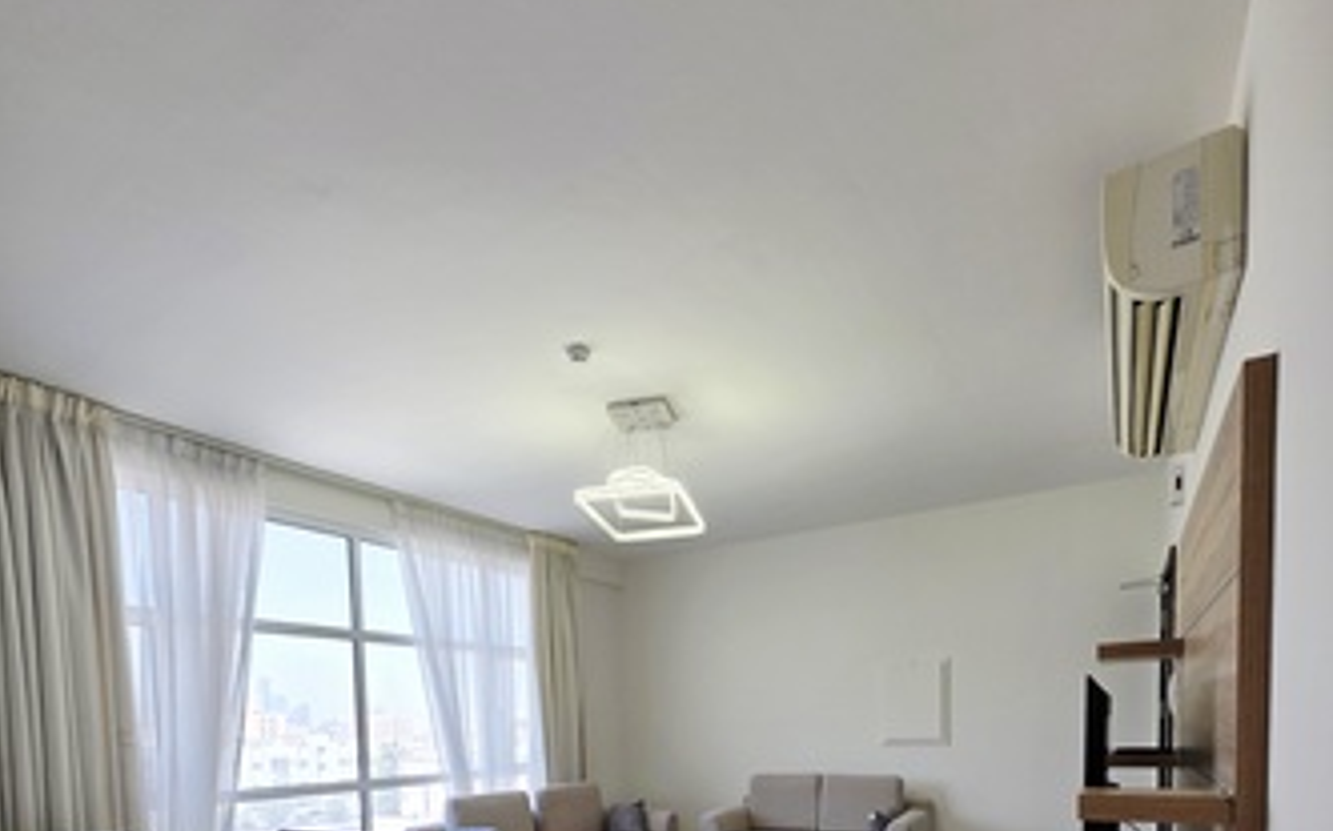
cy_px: 765
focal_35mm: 19
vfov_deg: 53.4
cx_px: 652
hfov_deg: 88.0
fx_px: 690
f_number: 1.9
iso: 40
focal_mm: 2.2
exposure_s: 1/133
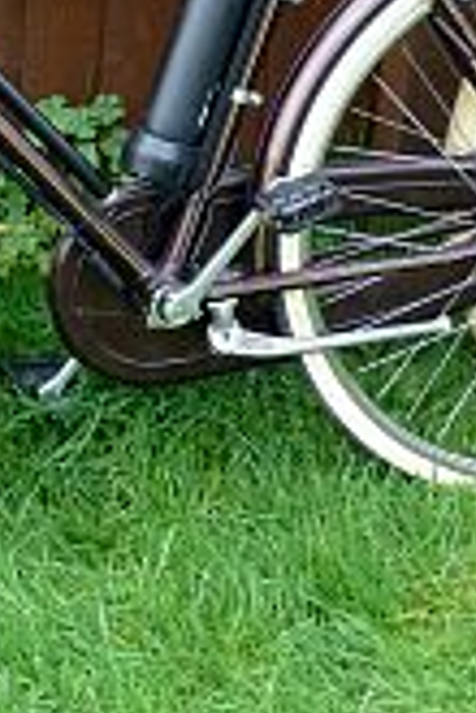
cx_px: 123
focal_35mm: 121
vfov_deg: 16.8
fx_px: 2400
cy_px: 160
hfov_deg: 11.3
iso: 200
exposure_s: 1/60
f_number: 3.9
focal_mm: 7.4
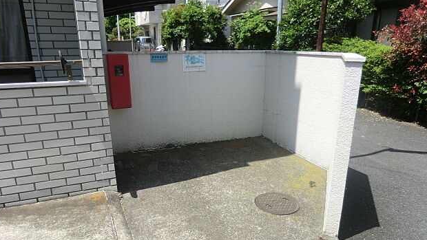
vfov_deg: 42.4
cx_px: 211
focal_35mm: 27
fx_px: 306
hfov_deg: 69.8
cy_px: 159
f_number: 3.2
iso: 80
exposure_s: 1/640
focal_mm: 4.3
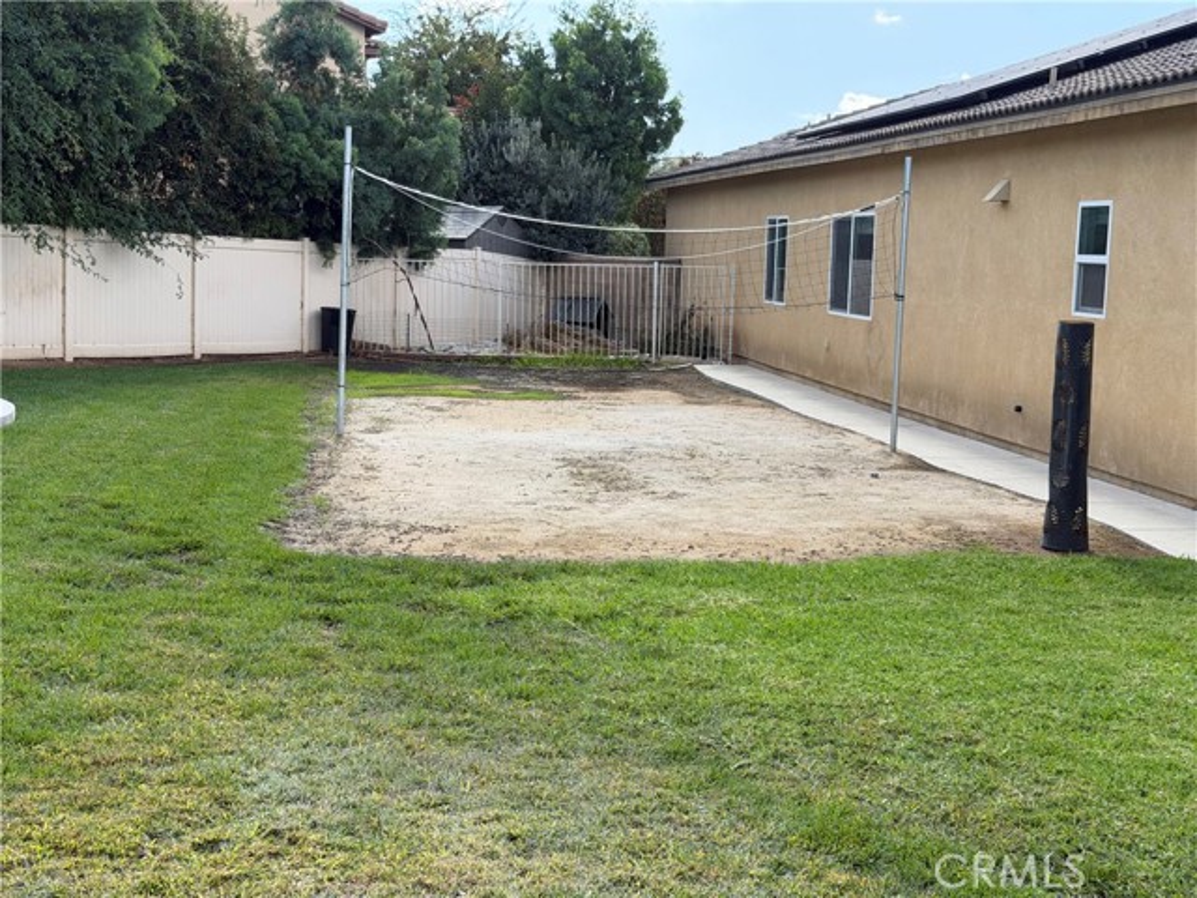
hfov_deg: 39.7
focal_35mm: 48
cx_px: 598
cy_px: 449
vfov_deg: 30.3
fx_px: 1660
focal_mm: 6.76
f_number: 1.78
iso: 100
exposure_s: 1/1715
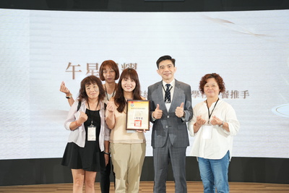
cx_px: 144
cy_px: 96
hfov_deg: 39.6
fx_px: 402
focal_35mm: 50
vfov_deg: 27.0
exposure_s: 1/250
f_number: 2.8
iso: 640
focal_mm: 50
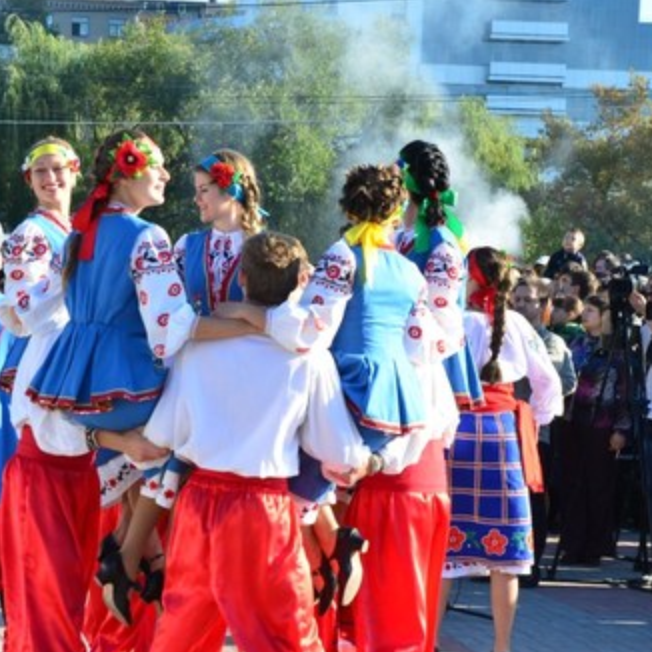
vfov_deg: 14.5
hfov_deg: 14.5
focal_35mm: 120
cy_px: 404
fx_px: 2557
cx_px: 218
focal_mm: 48
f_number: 9
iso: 400
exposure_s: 1/320
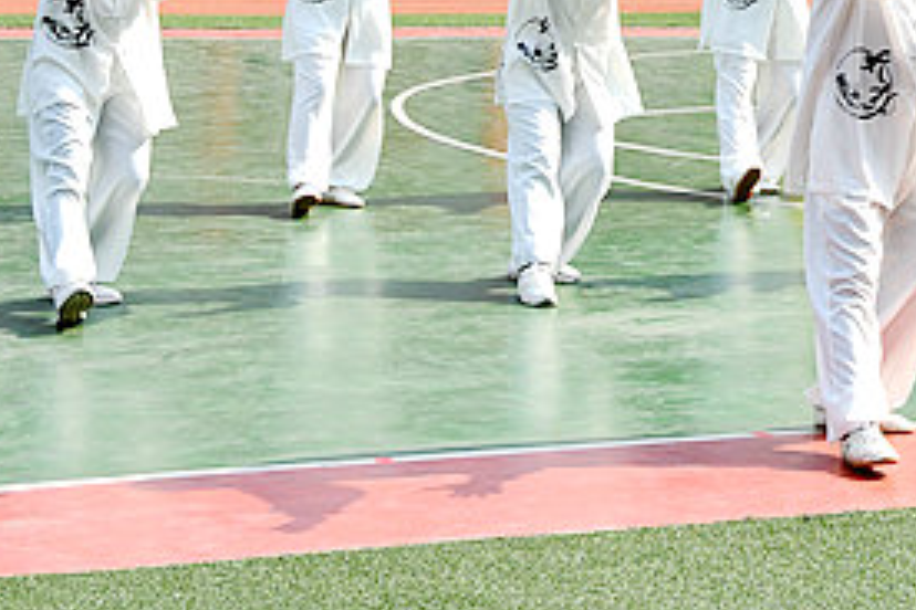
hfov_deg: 14.4
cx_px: 986
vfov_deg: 9.7
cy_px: -161
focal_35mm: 139
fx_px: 3537
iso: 200
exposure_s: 1/400
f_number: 10
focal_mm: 32
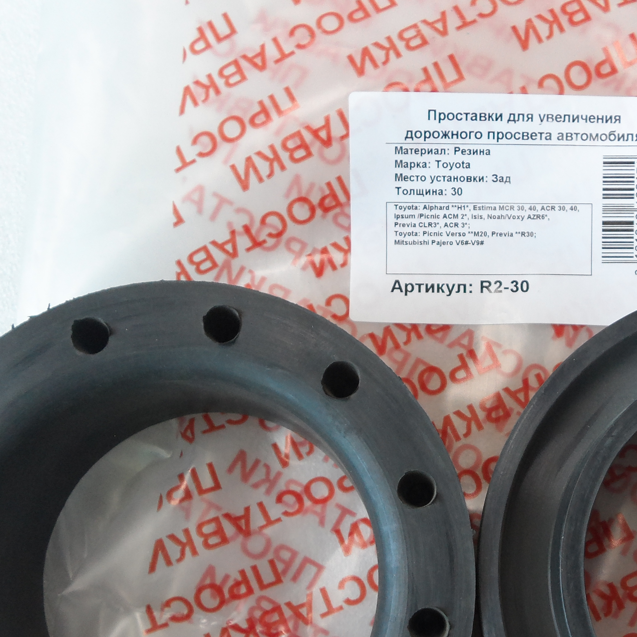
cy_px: 434
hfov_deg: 36.7
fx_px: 937
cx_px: 472
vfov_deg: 37.1
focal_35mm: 45
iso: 120
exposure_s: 1/30
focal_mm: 4.5
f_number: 2.5
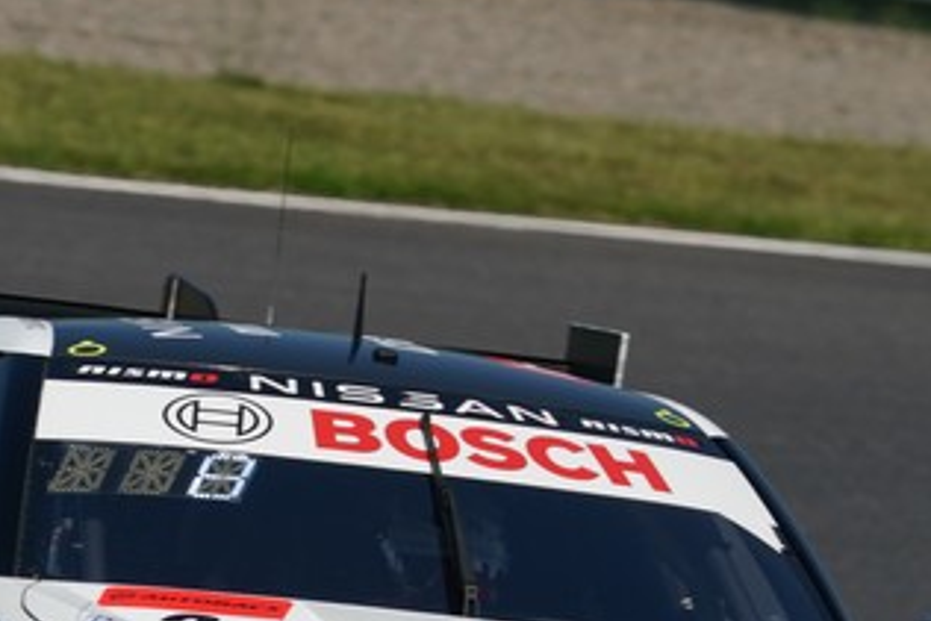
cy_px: 680
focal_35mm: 1366
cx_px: 301
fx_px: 35341
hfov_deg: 1.5
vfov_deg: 1.0
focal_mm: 600
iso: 250
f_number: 11
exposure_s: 1/800
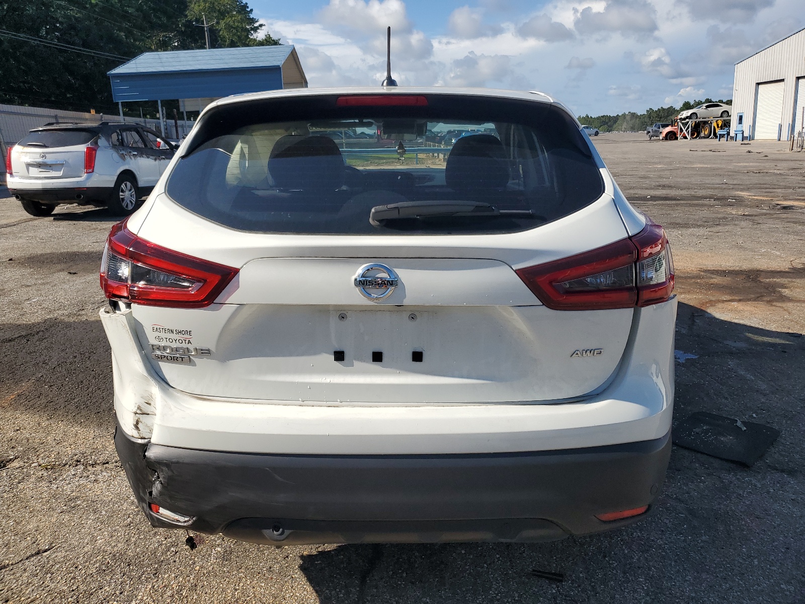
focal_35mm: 26
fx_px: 605
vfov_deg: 53.1
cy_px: 302
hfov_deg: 67.3
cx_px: 402
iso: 50
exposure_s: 1/3333
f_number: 1.5
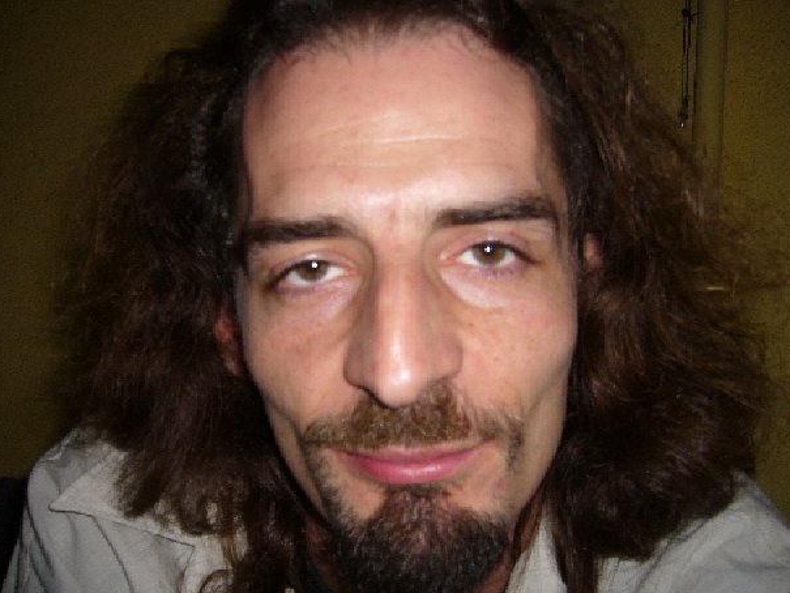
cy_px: 291
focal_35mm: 37
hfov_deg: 50.1
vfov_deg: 38.7
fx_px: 845
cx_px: 380
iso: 100
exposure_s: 1/60
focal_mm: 5.8
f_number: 2.8
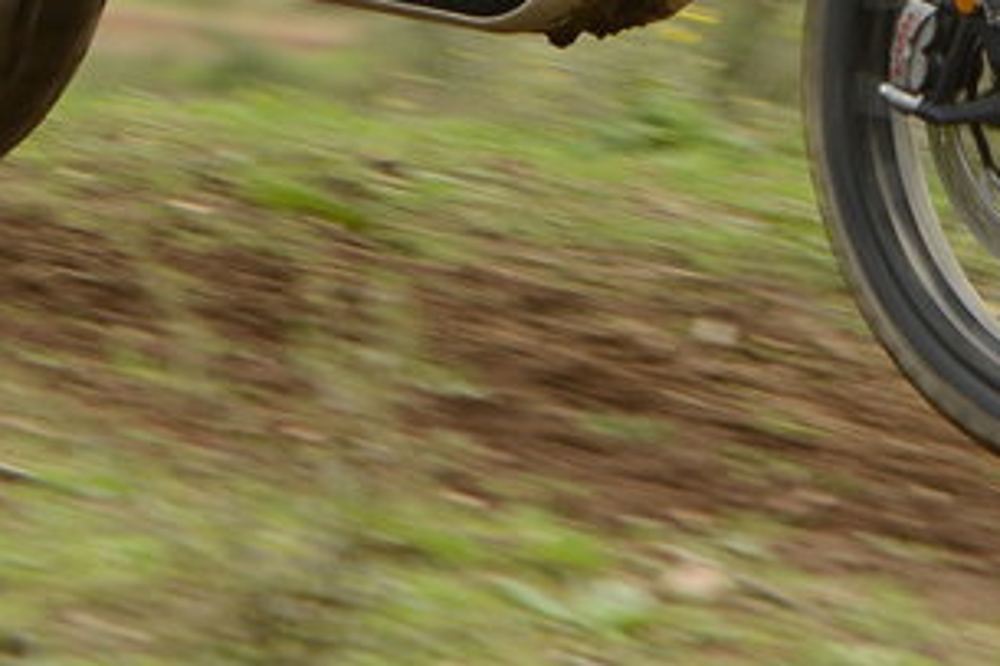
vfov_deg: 2.2
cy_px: -748
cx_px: 570
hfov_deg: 3.4
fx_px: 16907
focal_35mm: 609
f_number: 5
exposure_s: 1/250
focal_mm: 116
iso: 400
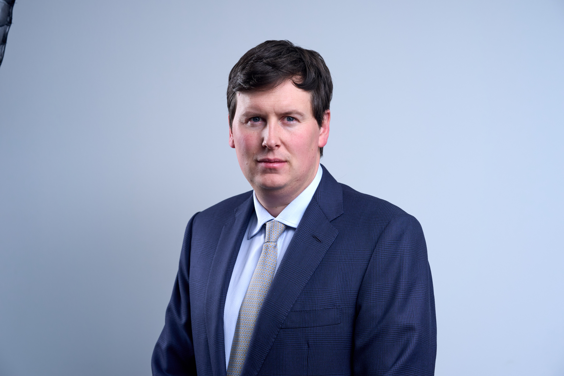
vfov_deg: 16.1
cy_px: 188
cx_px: 282
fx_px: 1332
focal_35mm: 85
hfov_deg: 23.9
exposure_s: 1/640
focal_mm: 85
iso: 320
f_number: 5.6
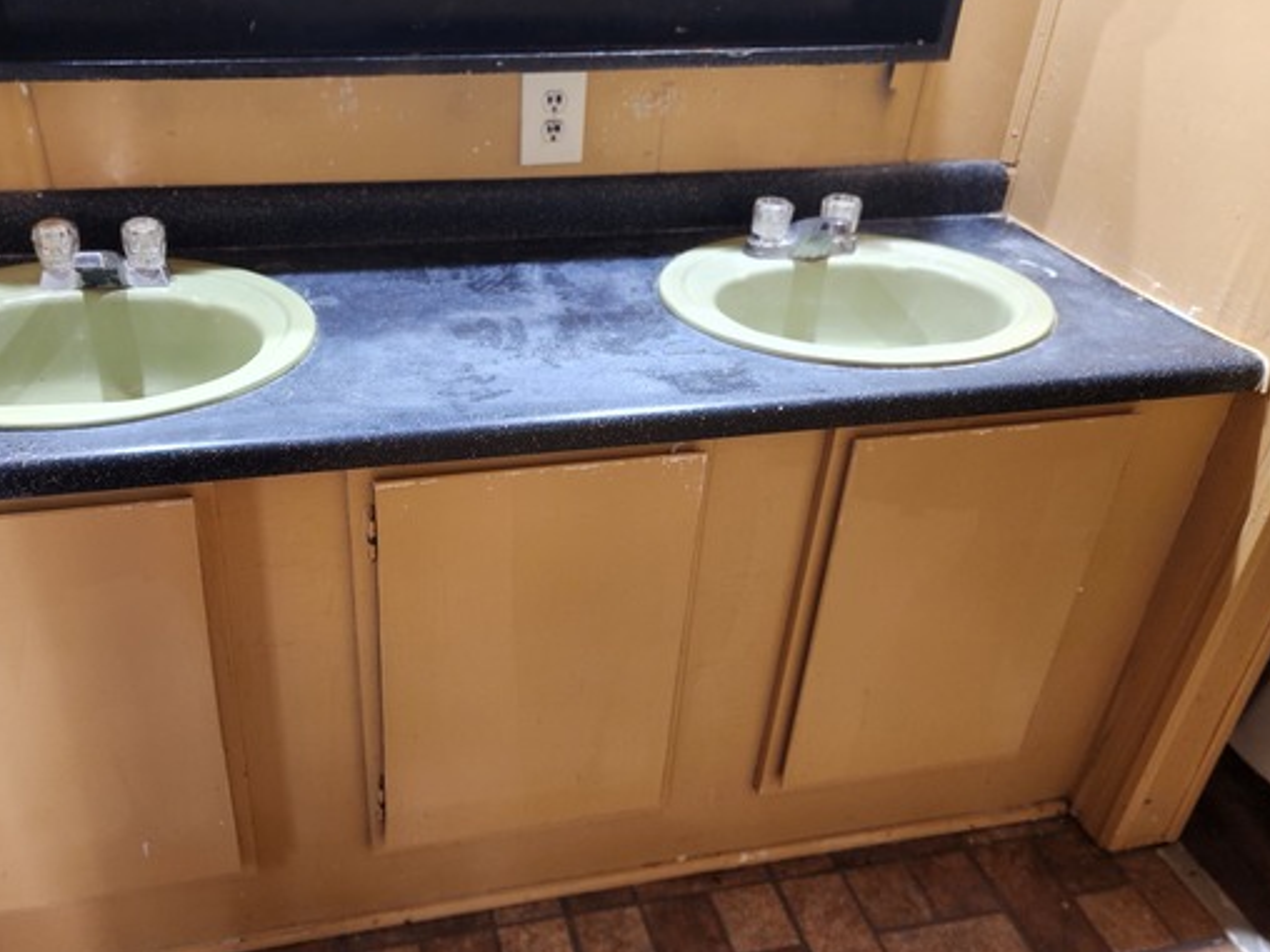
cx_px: 500
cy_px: 445
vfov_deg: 48.2
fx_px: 1064
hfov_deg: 61.1
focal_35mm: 29
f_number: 1.8
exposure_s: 1/30
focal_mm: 6.4
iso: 250
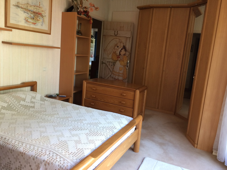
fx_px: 190
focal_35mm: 29
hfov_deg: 61.7
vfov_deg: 48.2
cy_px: 85
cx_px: 114
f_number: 2.2
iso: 100
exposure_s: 1/33
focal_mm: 4.15
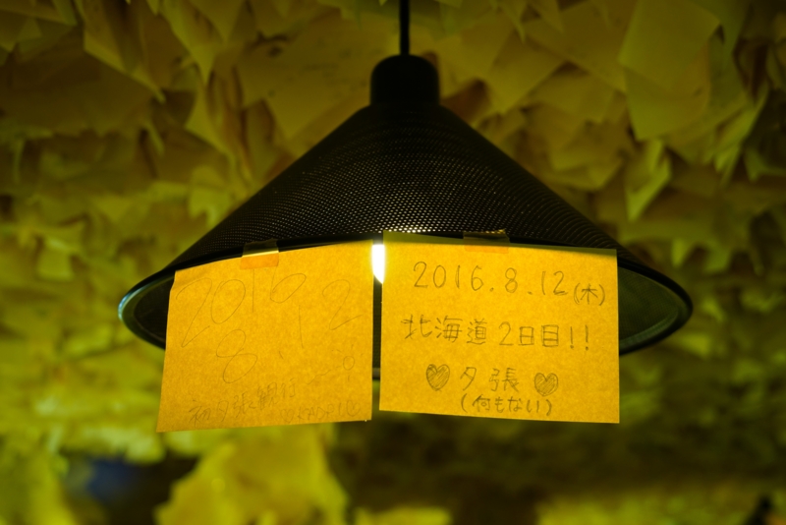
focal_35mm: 50
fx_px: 1092
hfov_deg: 39.6
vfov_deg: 27.0
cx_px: 393
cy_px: 262
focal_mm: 50
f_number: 4.5
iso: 400
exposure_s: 1/60
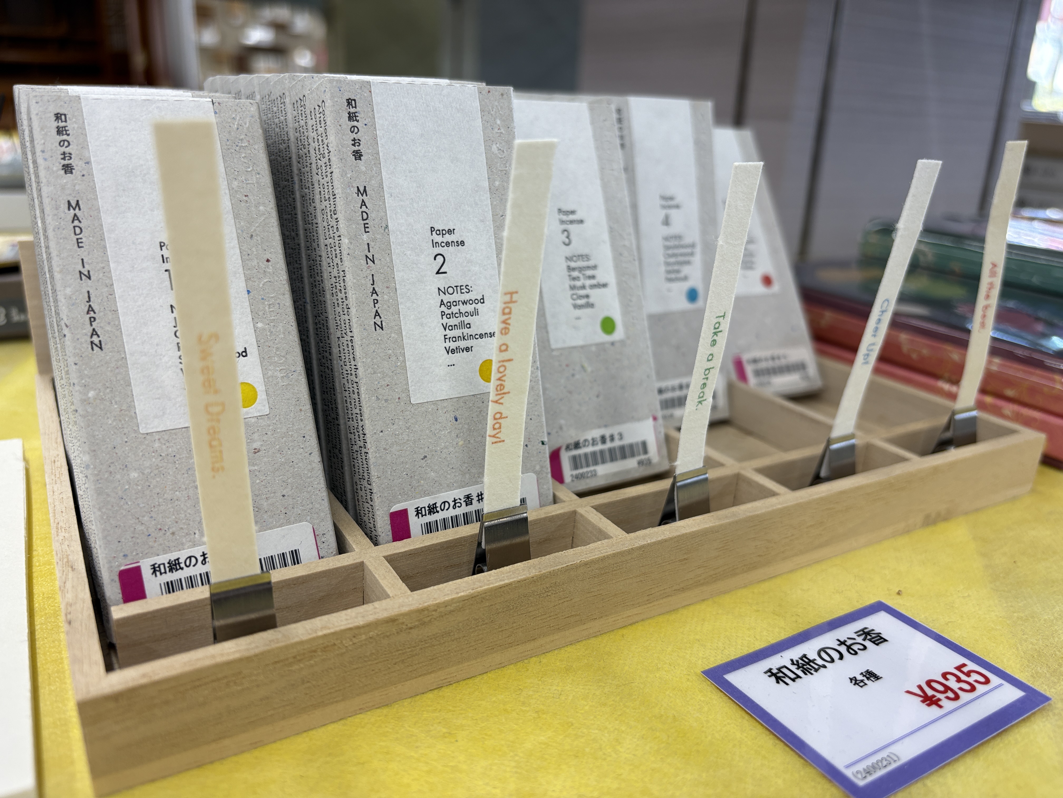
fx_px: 798
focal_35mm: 26
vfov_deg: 53.1
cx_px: 532
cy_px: 399
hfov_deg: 67.3
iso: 32
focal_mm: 5.96
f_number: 1.6
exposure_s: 1/123
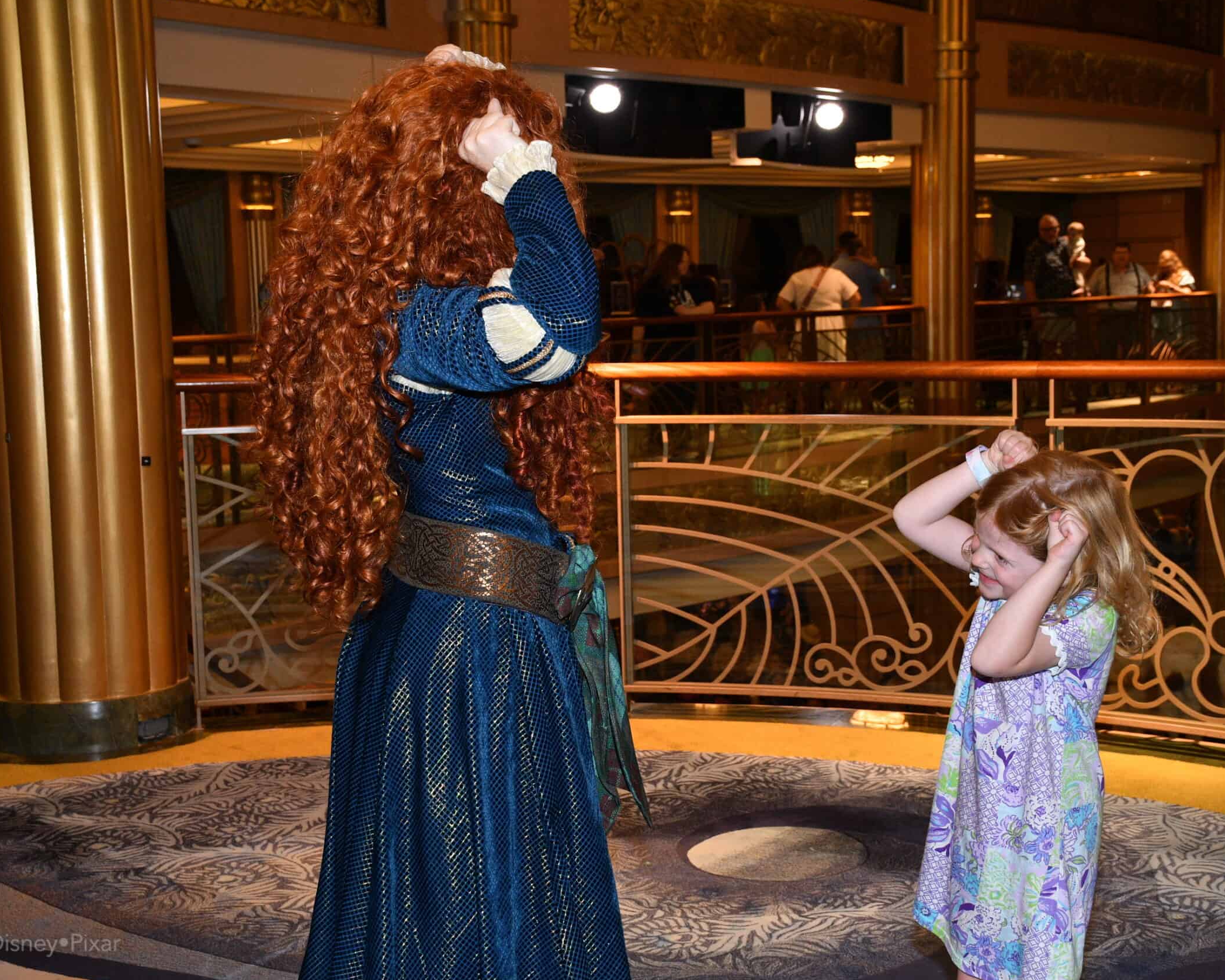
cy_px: 493
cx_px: 671
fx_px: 1994
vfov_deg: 27.6
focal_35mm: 55
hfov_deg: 34.1
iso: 640
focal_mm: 32
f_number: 5.6
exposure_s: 1/80
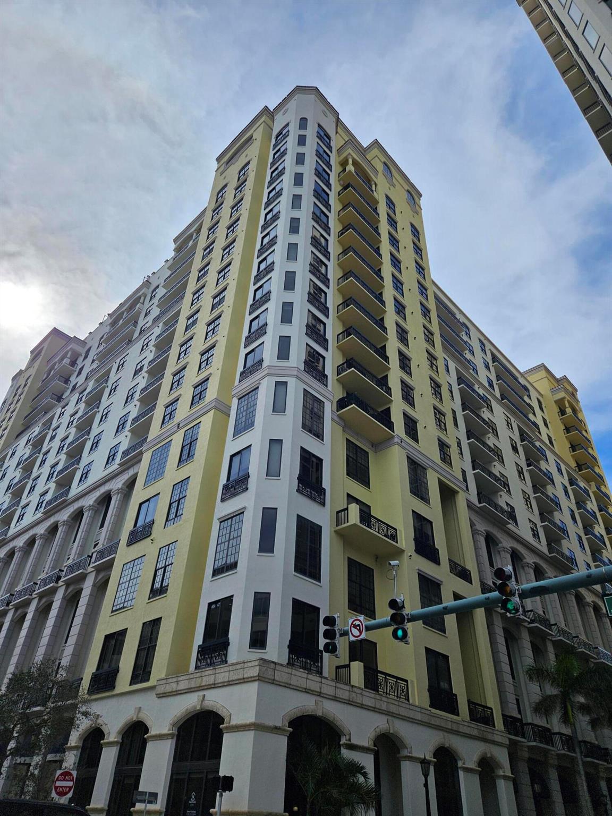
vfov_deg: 73.9
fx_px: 542
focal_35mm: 23
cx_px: 306
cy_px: 408
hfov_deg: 58.9
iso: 25
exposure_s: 1/2635
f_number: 1.8
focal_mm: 5.4
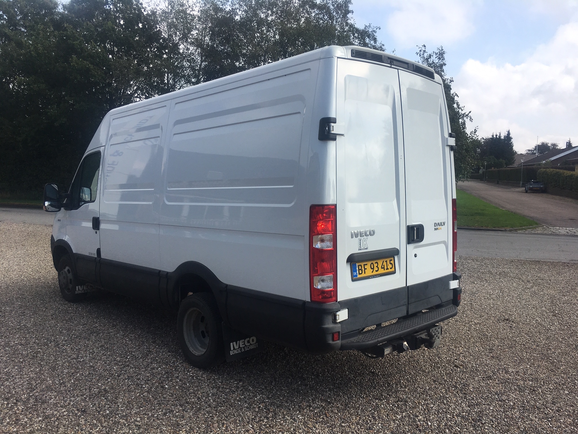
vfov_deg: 48.2
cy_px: 217
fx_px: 484
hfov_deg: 61.7
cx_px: 289
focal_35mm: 29
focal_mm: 4.15
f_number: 2.2
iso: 25
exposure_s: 1/1399
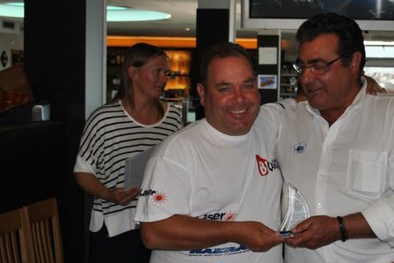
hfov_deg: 23.2
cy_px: 164
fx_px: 951
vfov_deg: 15.7
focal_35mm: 87
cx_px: 296
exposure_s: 1/60
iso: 100
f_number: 5
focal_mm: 35
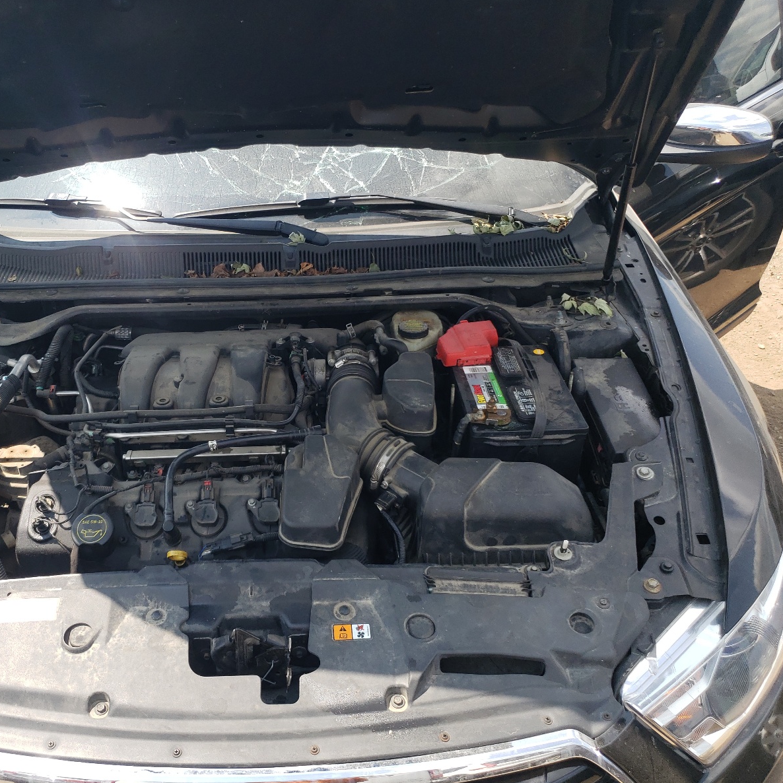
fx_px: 793
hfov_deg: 51.8
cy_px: 391
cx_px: 279
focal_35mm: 31
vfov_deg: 52.5
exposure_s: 1/1000
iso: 50
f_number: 1.5
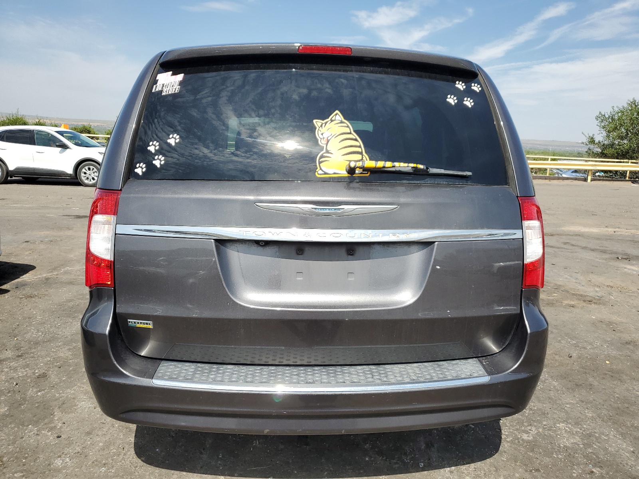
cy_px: 240
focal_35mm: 26
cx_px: 320
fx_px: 480
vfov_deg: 53.1
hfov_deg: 67.3
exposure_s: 1/3333
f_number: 1.5
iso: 50
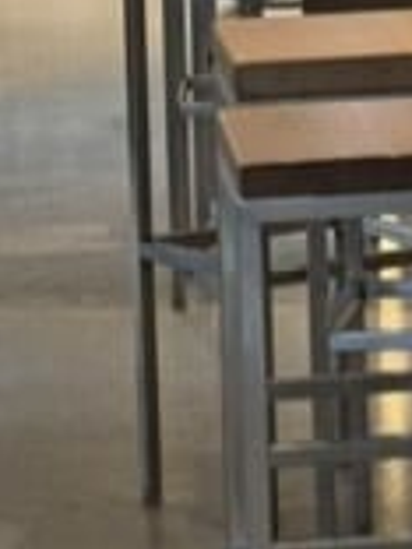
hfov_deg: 5.6
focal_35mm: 263
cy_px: -199
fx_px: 4174
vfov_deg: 7.4
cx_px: 729
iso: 100
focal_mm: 6.76
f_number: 1.78
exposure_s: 1/120
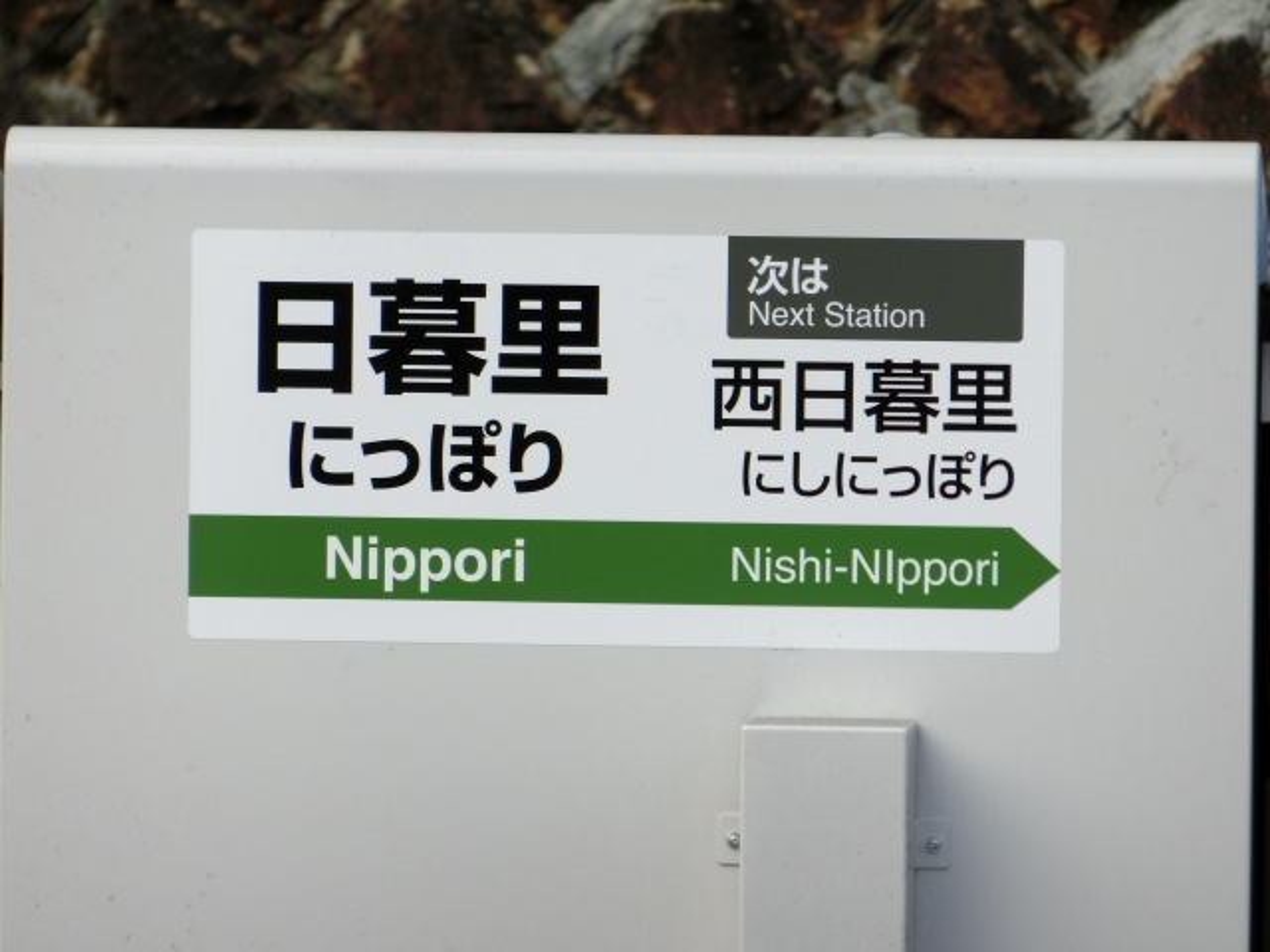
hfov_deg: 5.0
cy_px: 476
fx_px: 14418
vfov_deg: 3.8
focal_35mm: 393
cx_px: 635
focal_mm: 70.1
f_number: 5.7
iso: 200
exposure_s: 1/400
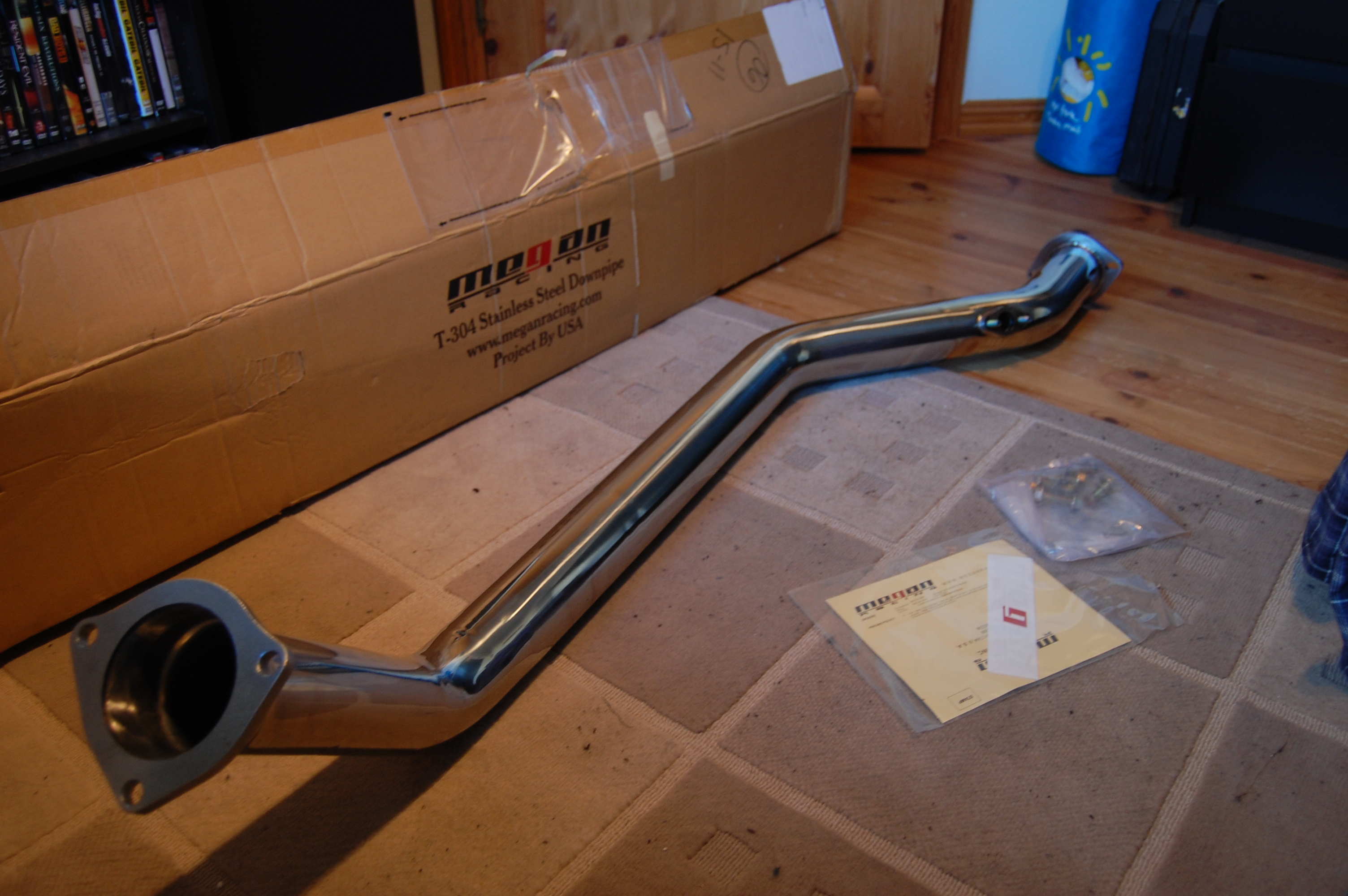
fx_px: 1122
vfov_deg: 43.5
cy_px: 448
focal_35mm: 30
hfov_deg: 62.0
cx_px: 674
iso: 400
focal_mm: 20
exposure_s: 1/15
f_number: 3.8
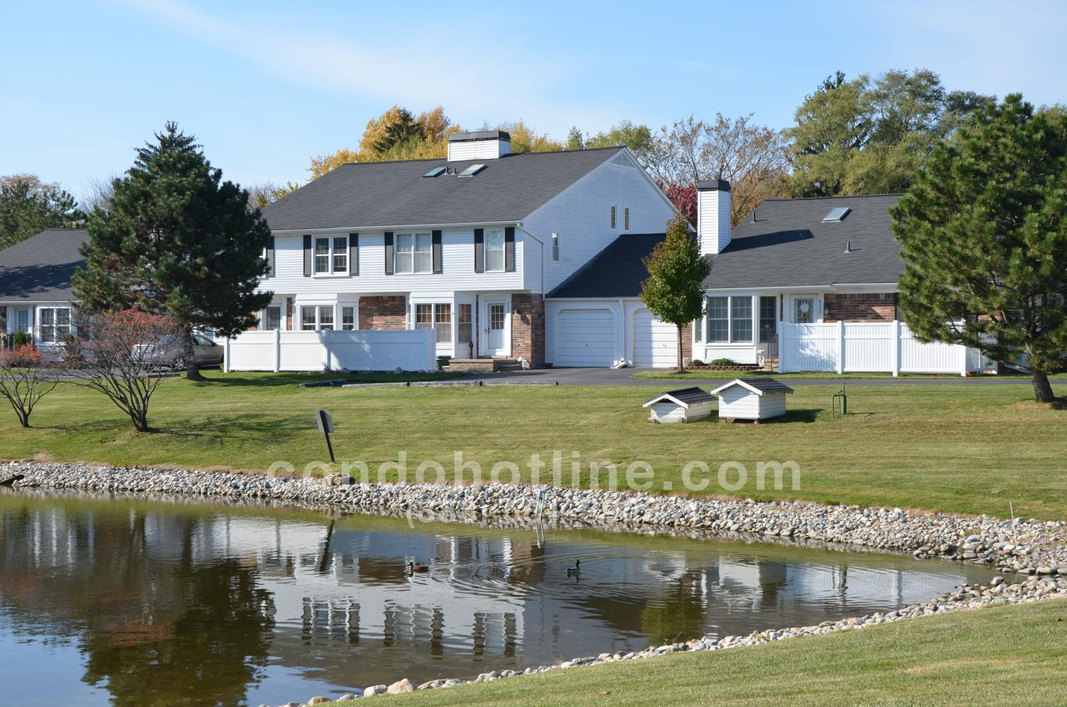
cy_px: 354
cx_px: 534
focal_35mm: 60
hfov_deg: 33.5
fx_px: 1775
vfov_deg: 22.5
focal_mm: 40
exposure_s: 1/320
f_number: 9
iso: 200
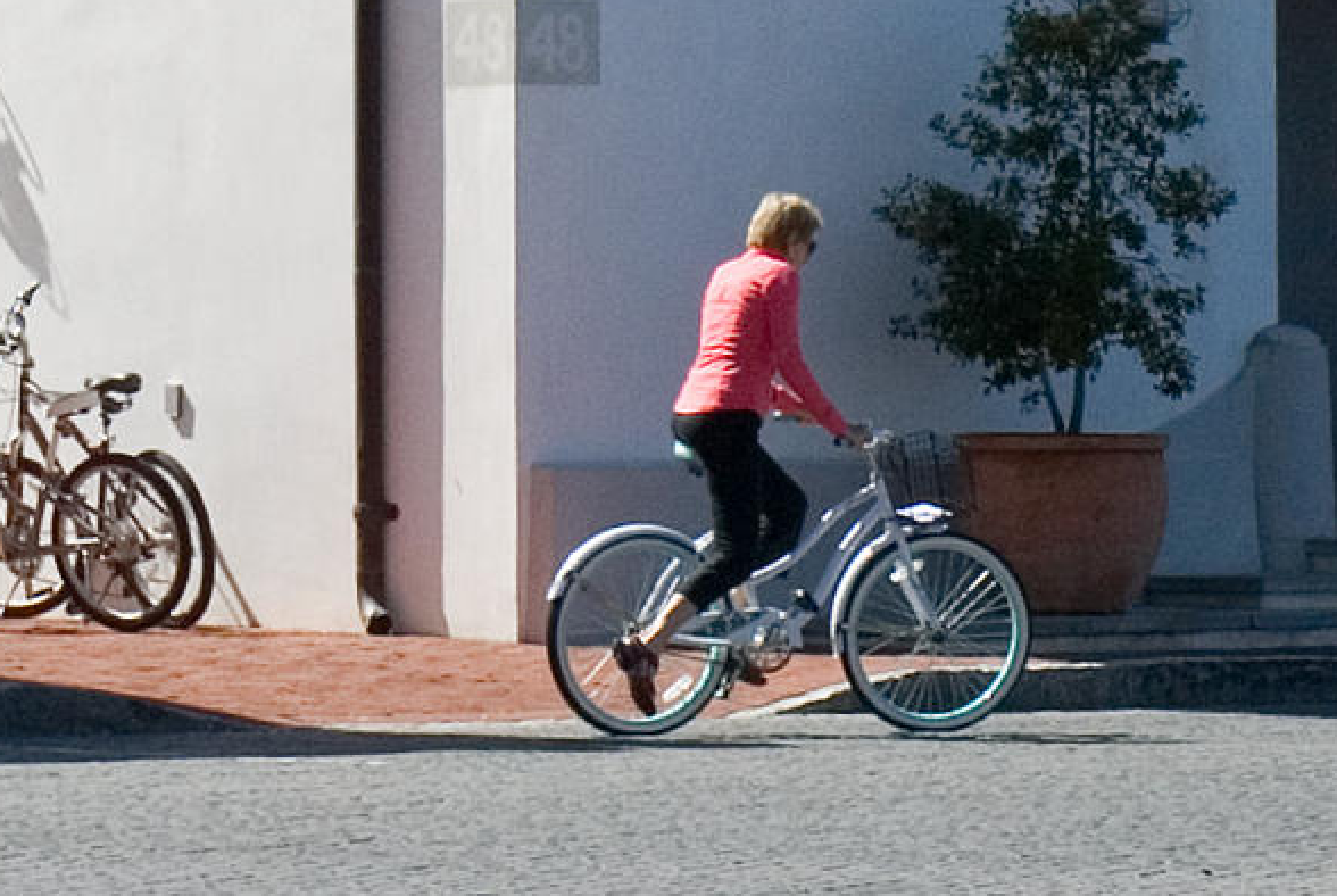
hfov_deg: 6.7
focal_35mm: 306
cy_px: -1037
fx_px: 11381
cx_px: -96
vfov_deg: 4.4
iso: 200
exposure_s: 1/640
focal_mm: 40
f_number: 8
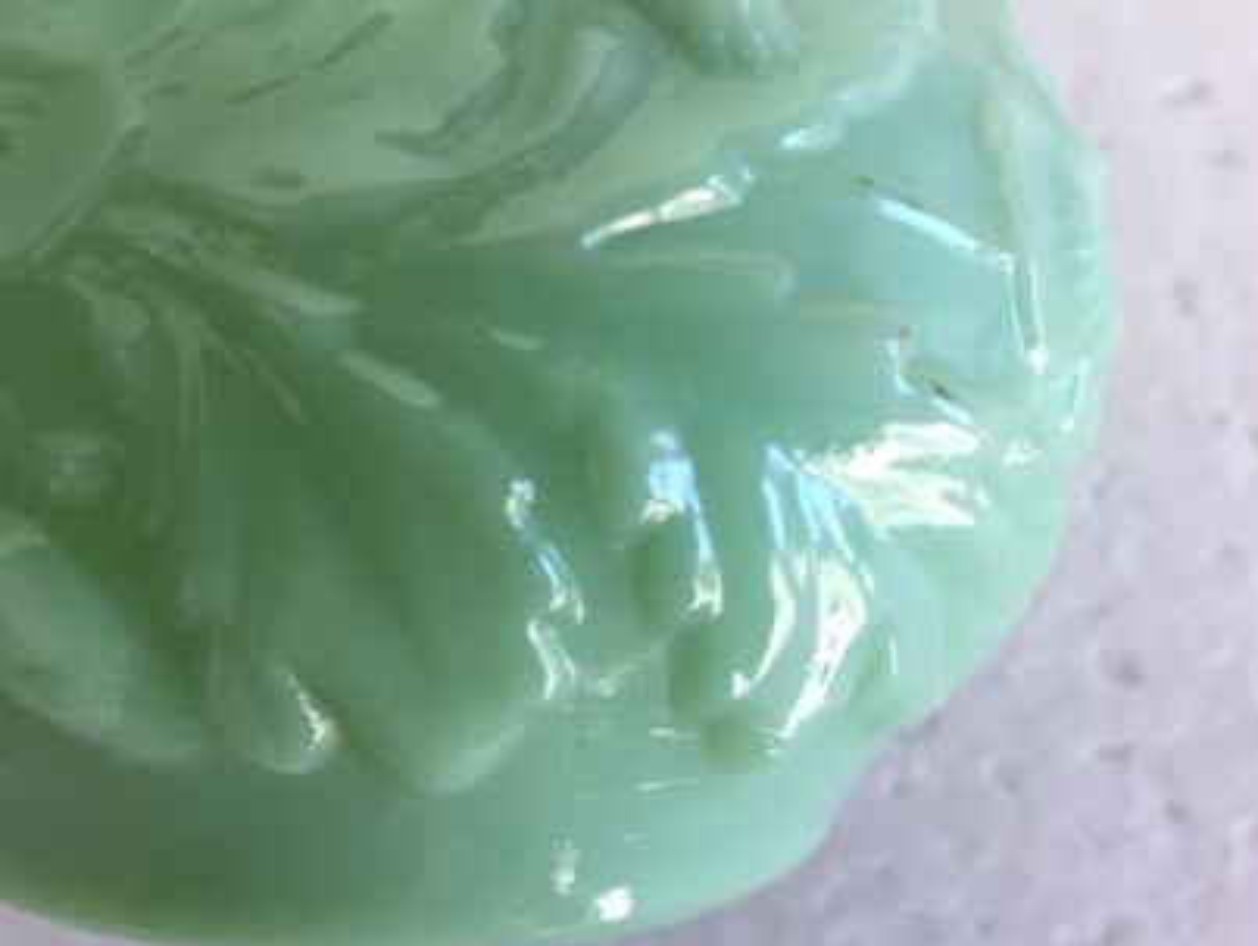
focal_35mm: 46
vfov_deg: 31.0
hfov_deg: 40.3
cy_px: 225
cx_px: 350
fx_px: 1673
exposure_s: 1/33
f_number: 2.2
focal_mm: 4.15
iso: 50
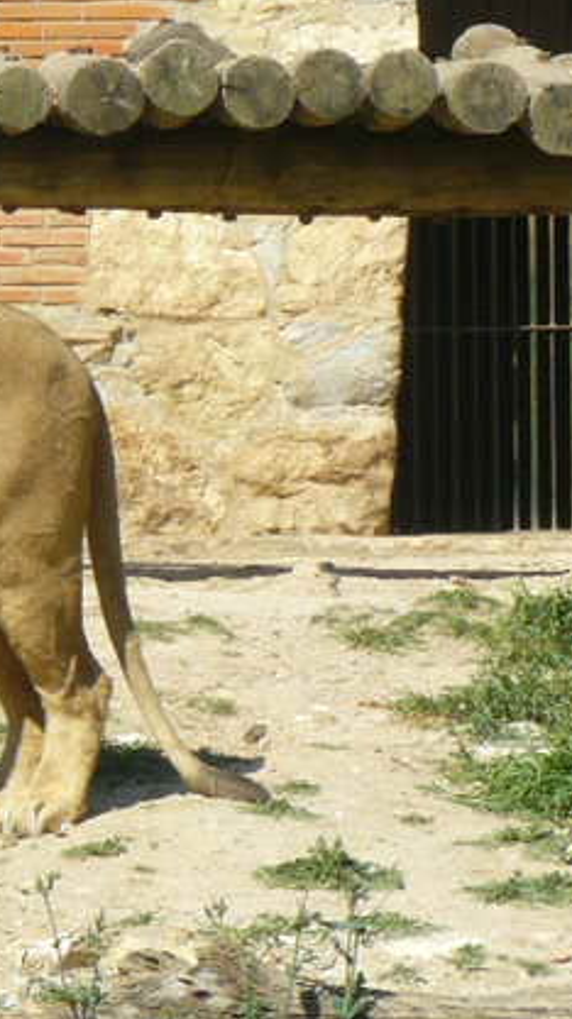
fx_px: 11886
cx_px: -134
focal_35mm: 440
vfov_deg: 4.9
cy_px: 538
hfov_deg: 2.8
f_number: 5.6
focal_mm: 29.1
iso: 100
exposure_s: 1/320
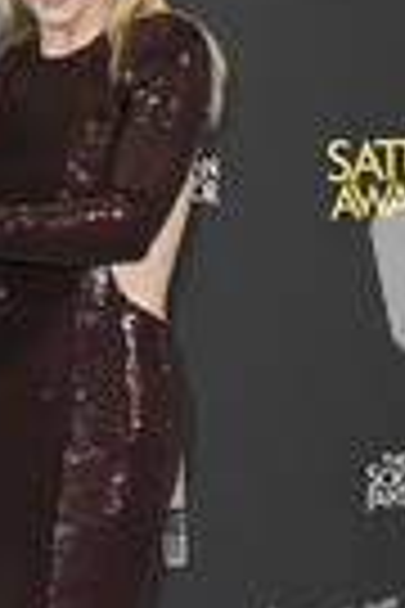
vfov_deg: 15.7
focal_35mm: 130
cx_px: -166
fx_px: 2194
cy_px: 473
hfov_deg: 10.3
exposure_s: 1/320
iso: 2000
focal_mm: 44
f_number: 5.6
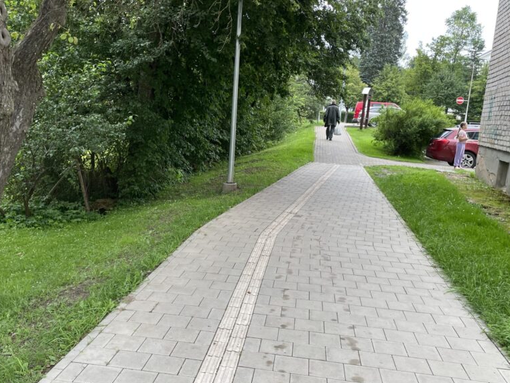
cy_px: 204
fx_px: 516
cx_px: 229
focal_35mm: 35
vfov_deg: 40.7
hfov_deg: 52.5
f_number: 1.6
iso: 50
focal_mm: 4.2
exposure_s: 1/121
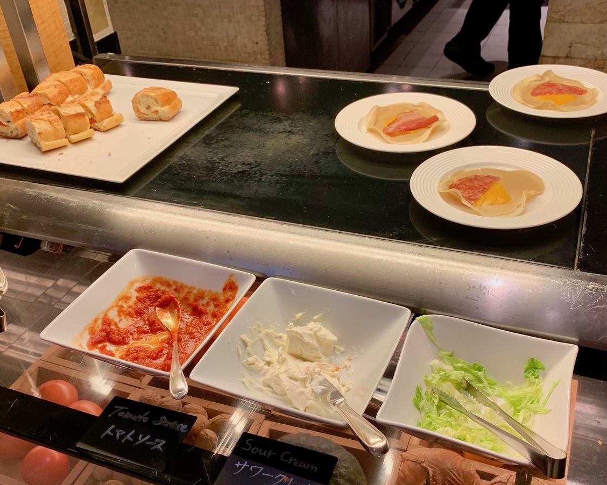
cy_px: 283
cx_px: 312
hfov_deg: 50.3
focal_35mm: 36
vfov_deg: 41.0
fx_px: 647
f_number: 1.8
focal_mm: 4.25
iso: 80
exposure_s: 1/100
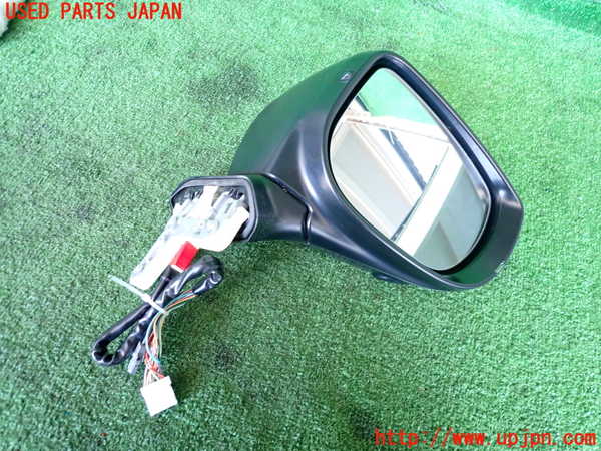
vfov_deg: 54.9
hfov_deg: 69.4
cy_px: 226
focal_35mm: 25
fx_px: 434
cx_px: 300
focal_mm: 4.5
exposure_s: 1/30
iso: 640
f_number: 2
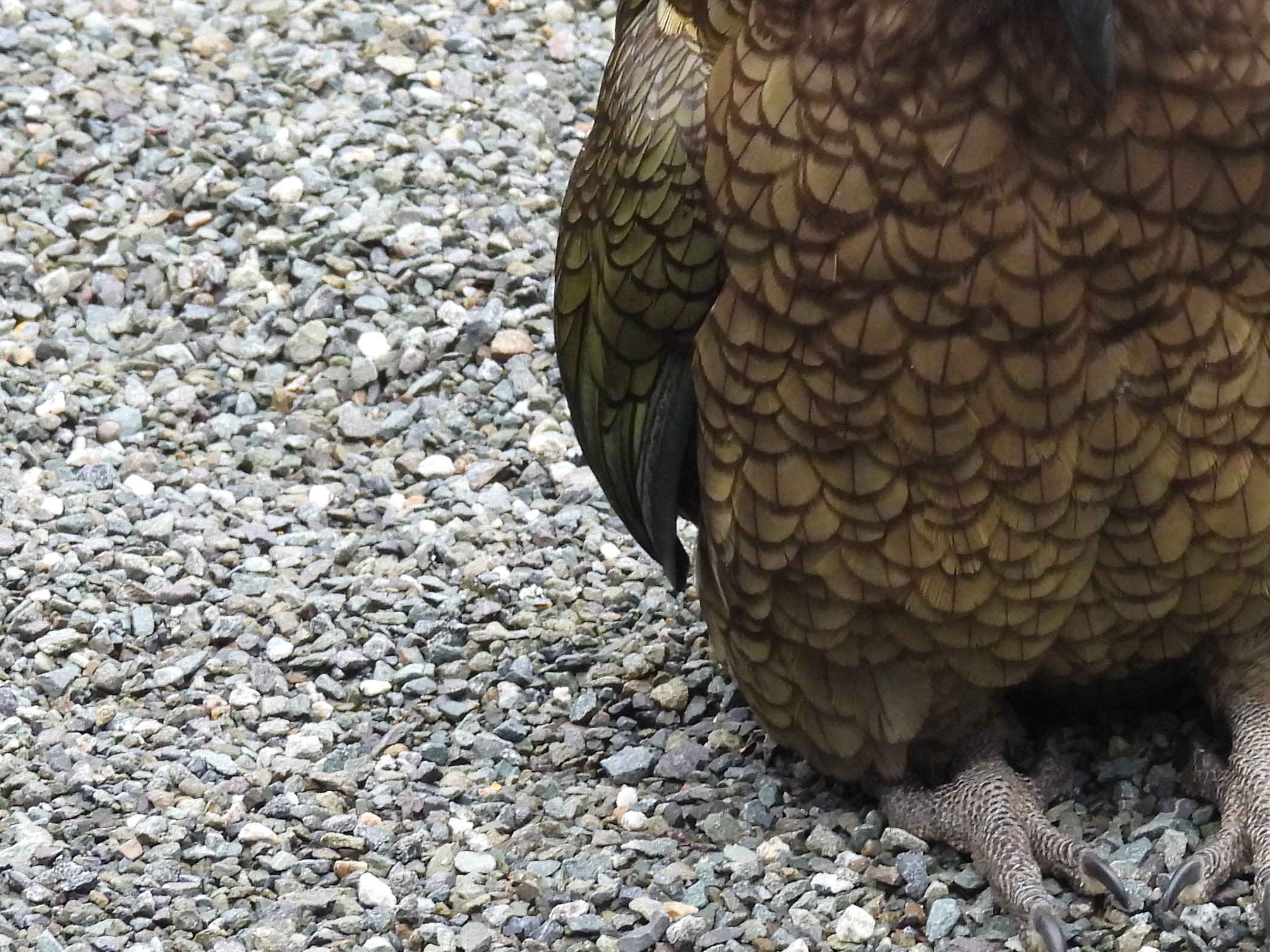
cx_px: 1096
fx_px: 25572
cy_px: 184
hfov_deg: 2.8
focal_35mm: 697
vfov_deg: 2.1
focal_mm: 57.1
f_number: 5
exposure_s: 1/125
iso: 400
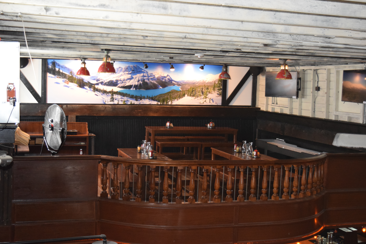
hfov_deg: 37.9
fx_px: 534
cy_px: 122
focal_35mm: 52
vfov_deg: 25.8
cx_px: 183
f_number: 4.5
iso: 3200
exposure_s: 1/60
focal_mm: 35
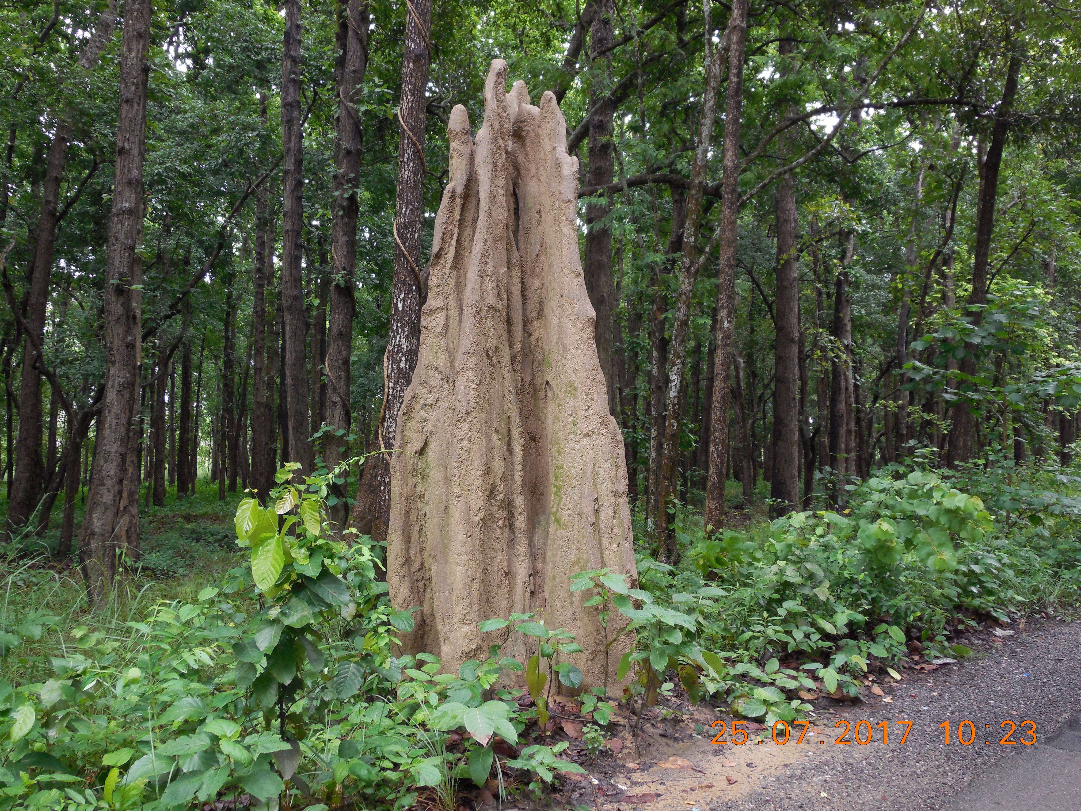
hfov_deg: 54.0
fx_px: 1062
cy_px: 406
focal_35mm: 34
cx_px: 540
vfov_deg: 41.8
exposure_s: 1/60
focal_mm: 6.1
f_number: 3.4
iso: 125
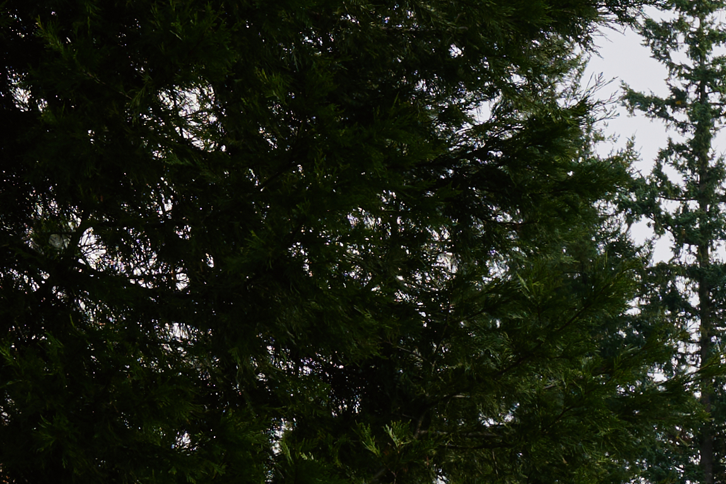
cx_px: 2182
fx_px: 6654
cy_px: 1379
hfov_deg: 5.8
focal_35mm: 330
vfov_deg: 4.0
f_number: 8
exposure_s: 1/200
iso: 80
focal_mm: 46
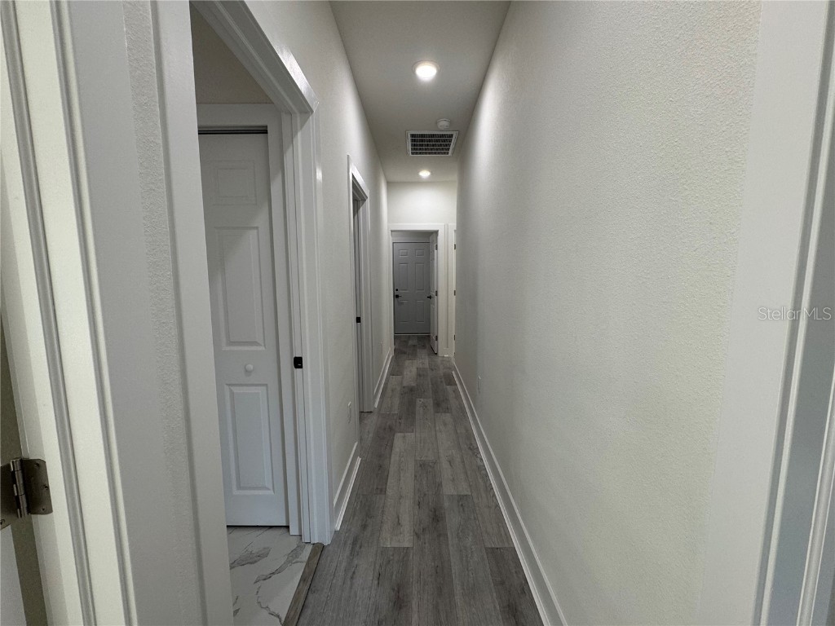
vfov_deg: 85.7
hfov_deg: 102.1
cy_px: 313
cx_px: 418
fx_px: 338
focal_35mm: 14
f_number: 2.2
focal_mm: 2.22
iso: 125
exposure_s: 1/120
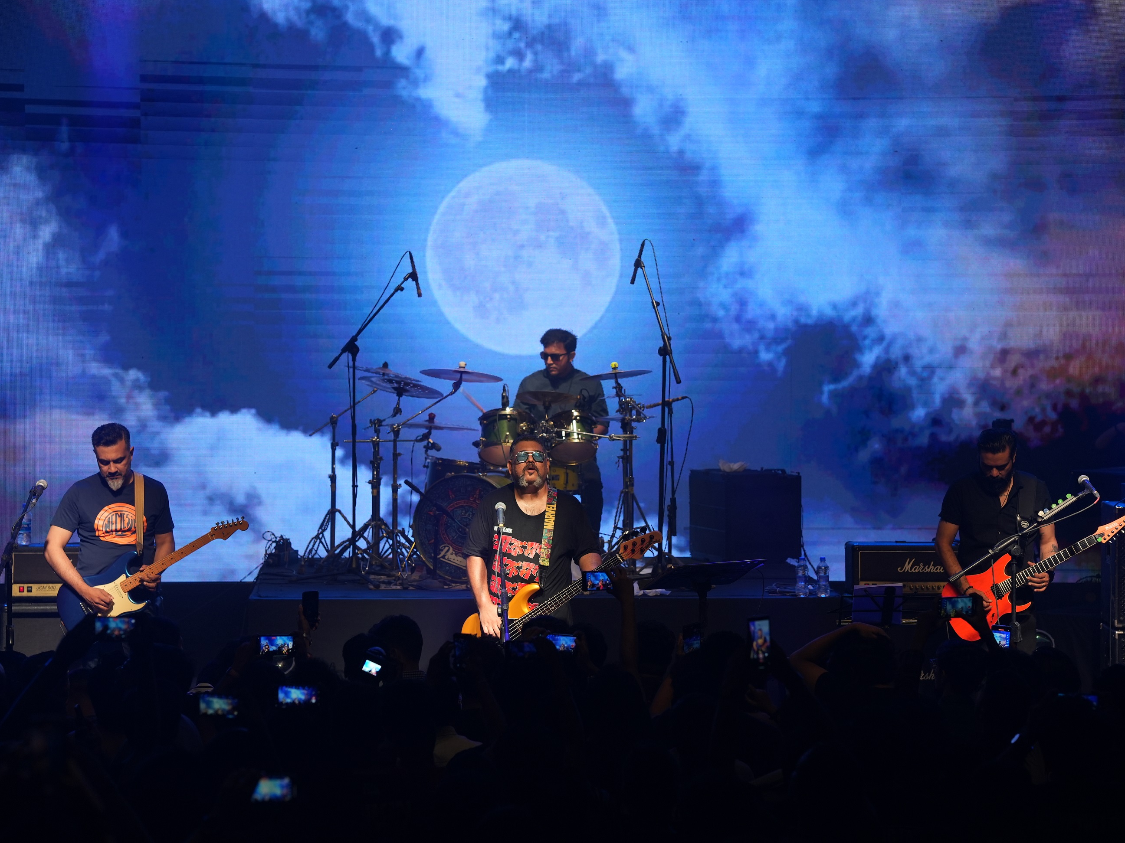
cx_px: 553
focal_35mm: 93
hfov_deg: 21.1
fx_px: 3022
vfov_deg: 15.9
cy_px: 417
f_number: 2.8
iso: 800
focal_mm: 85
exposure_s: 1/250
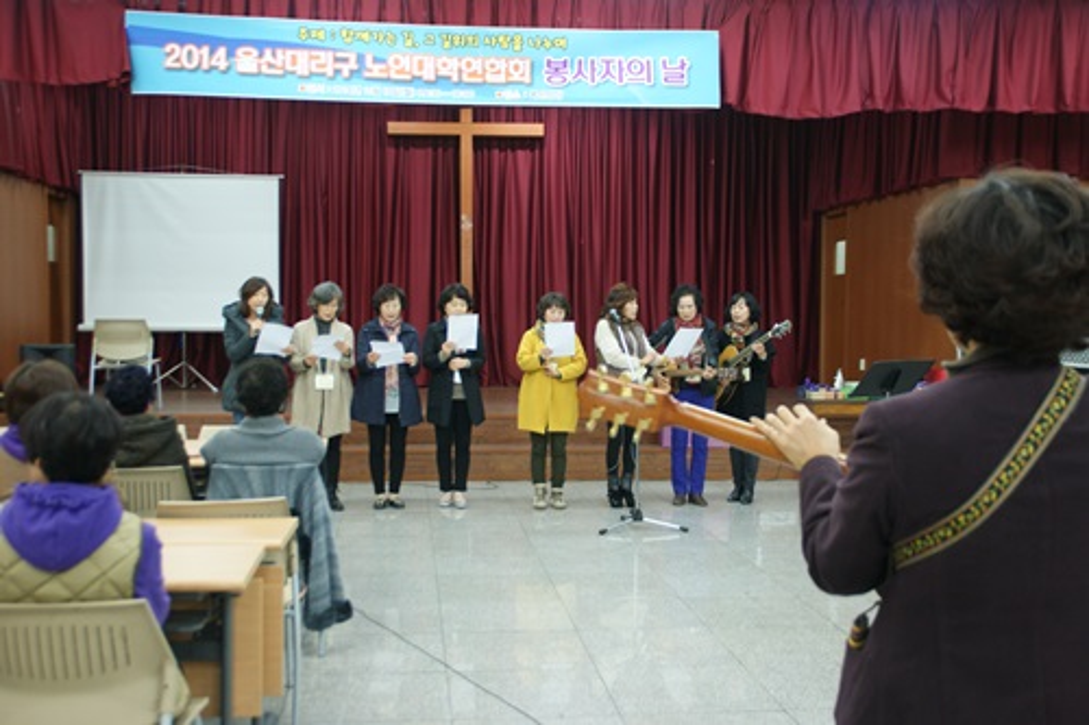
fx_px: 1270
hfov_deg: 46.4
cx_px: 544
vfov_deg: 31.9
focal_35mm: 42
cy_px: 362
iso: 400
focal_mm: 28
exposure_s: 1/15
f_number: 4
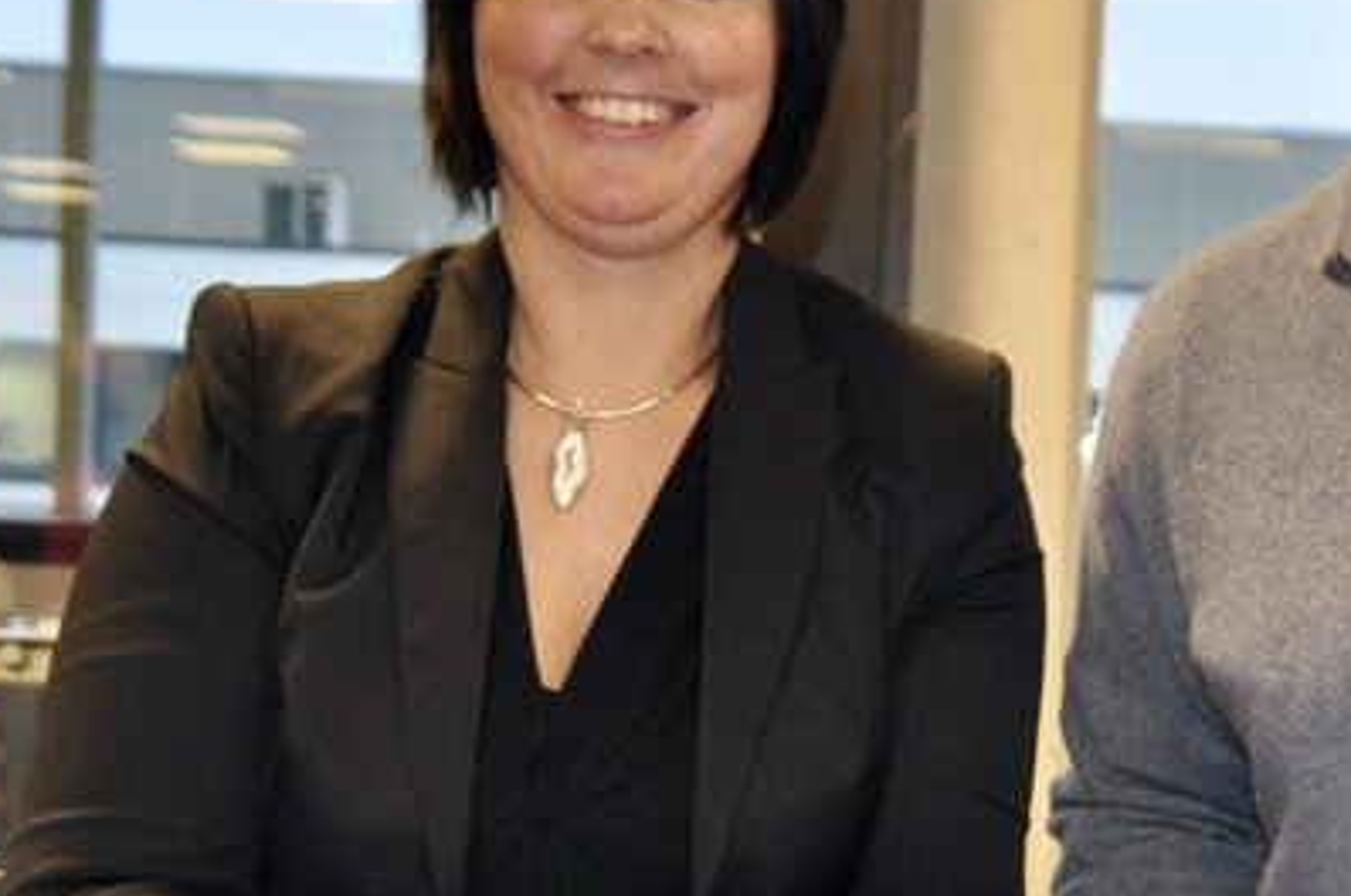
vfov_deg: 16.3
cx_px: 1385
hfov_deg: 23.4
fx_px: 3110
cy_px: 645
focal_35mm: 83
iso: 800
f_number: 2.8
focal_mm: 20
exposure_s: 1/100
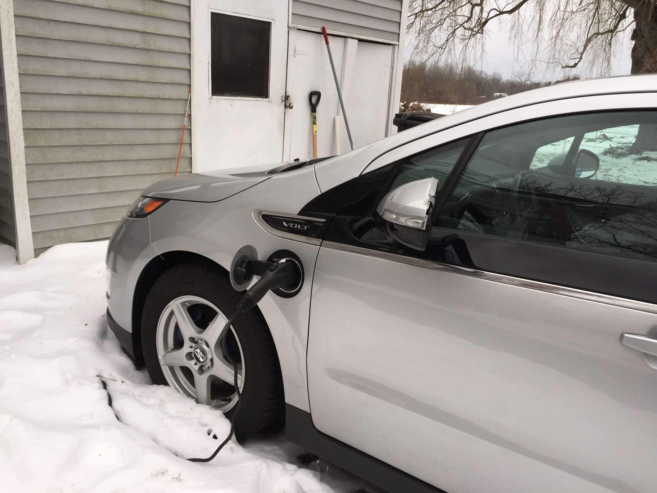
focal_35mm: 29
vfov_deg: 48.2
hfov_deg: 61.7
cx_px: 328
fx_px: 550
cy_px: 246
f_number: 2.2
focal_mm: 4.15
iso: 32
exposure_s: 1/599
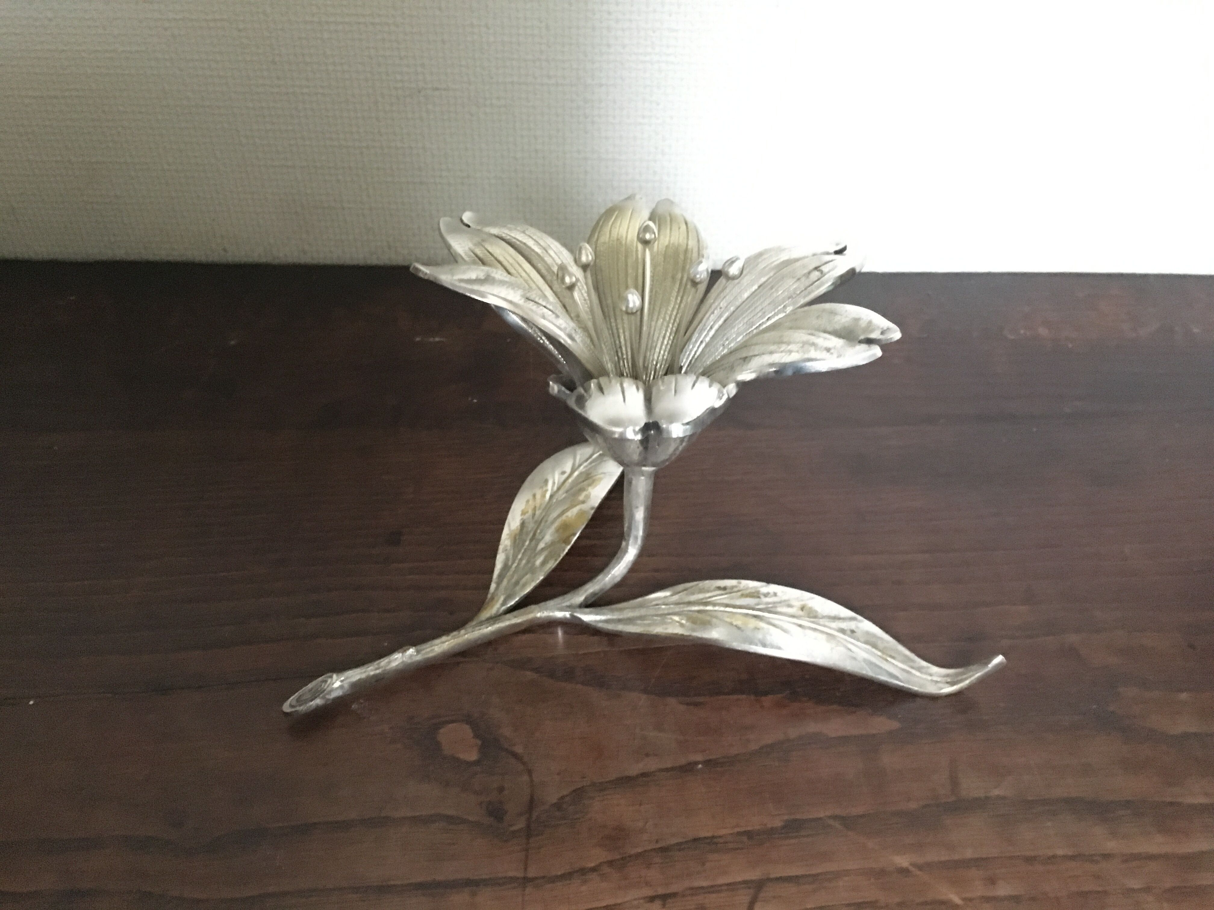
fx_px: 1017
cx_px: 607
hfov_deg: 61.7
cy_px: 455
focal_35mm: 29
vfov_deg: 48.2
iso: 1250
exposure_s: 1/17
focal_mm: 4.15
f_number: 2.2
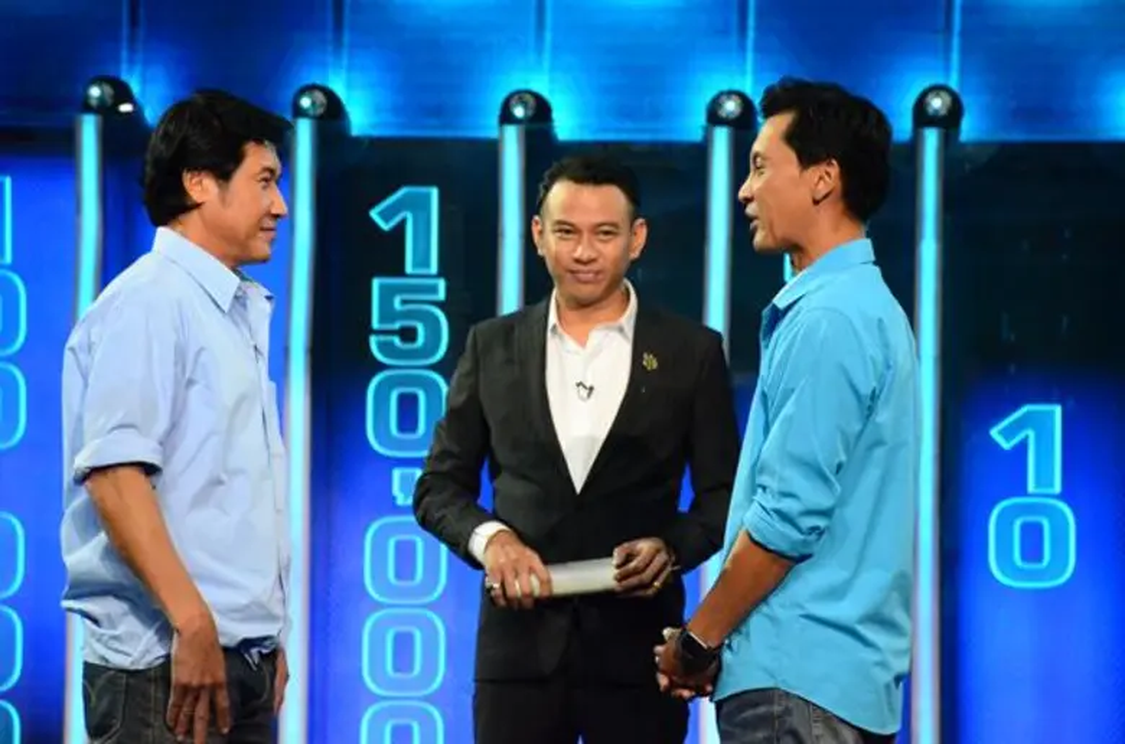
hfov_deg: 9.8
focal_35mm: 210
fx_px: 6546
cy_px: 372
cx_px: 562
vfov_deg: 6.5
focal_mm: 140
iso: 5000
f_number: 5.6
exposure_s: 1/500
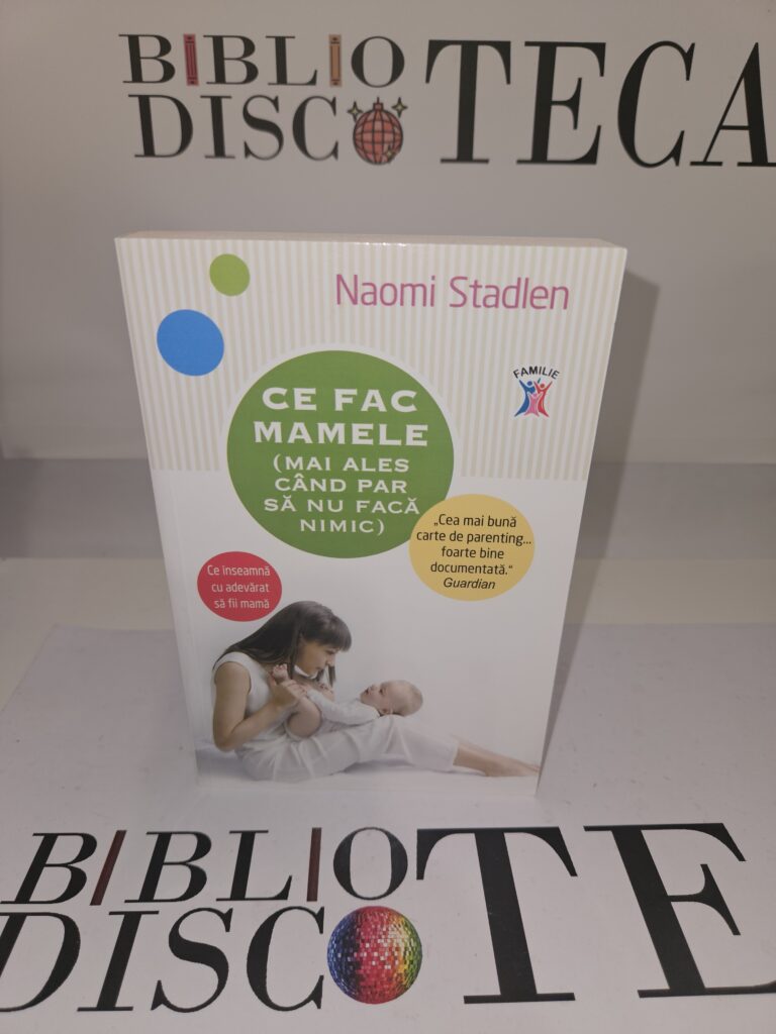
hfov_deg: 58.9
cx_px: 388
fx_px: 687
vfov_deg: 73.9
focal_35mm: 23
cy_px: 517
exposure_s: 1/50
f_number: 1.8
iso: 50
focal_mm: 5.4
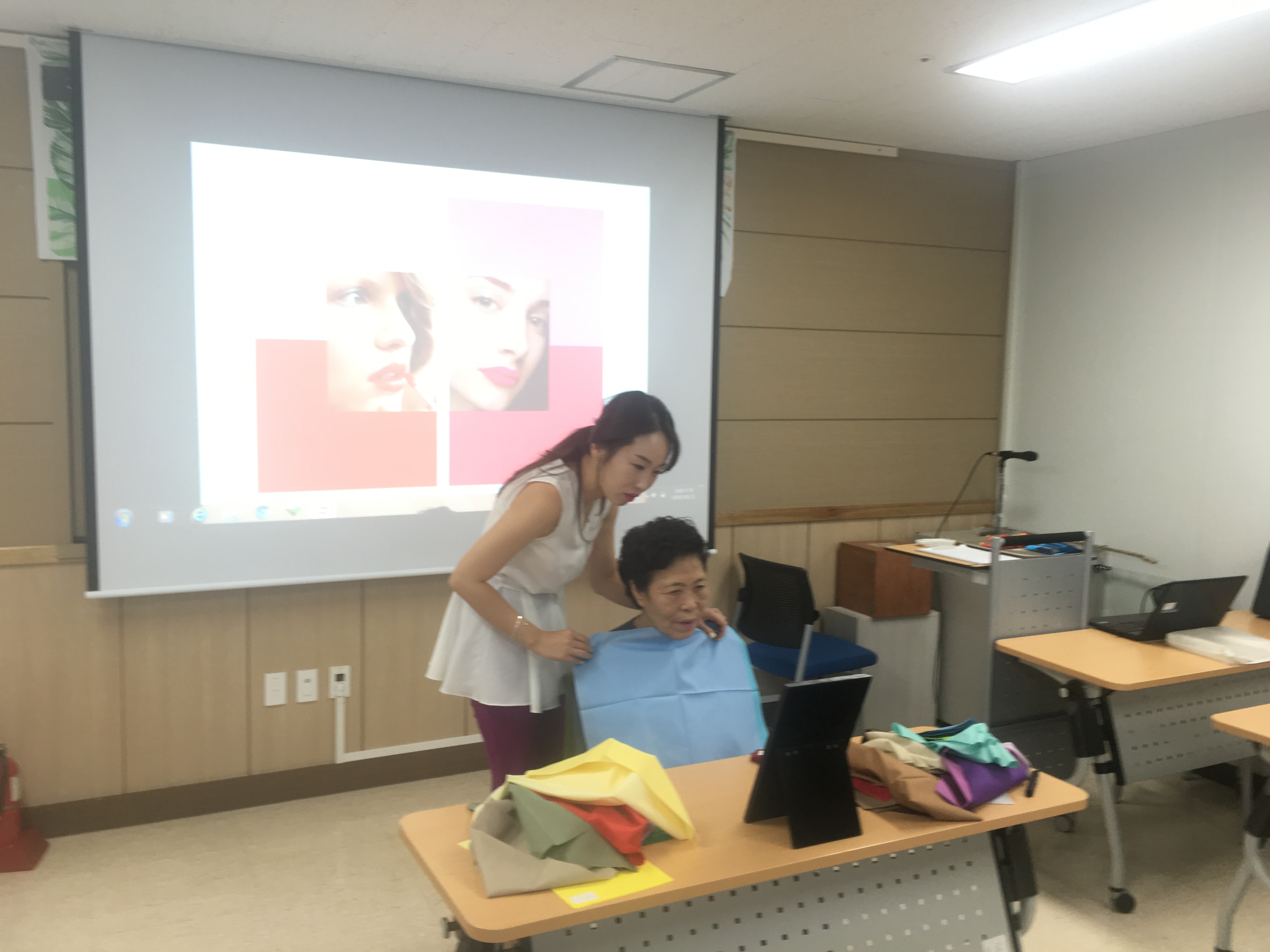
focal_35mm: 29
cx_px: 635
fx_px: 1064
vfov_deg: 48.2
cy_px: 476
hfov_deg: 61.7
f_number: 2.2
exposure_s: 1/30
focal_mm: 4.15
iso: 50
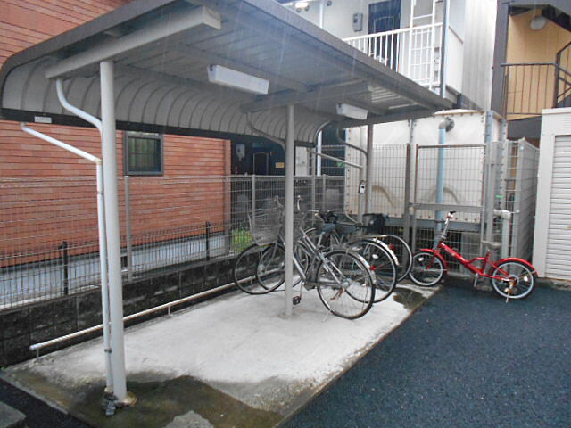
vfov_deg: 53.1
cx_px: 286
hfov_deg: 67.3
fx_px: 429
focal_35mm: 26
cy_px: 214
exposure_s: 1/60
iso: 800
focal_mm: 4.6
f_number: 3.2
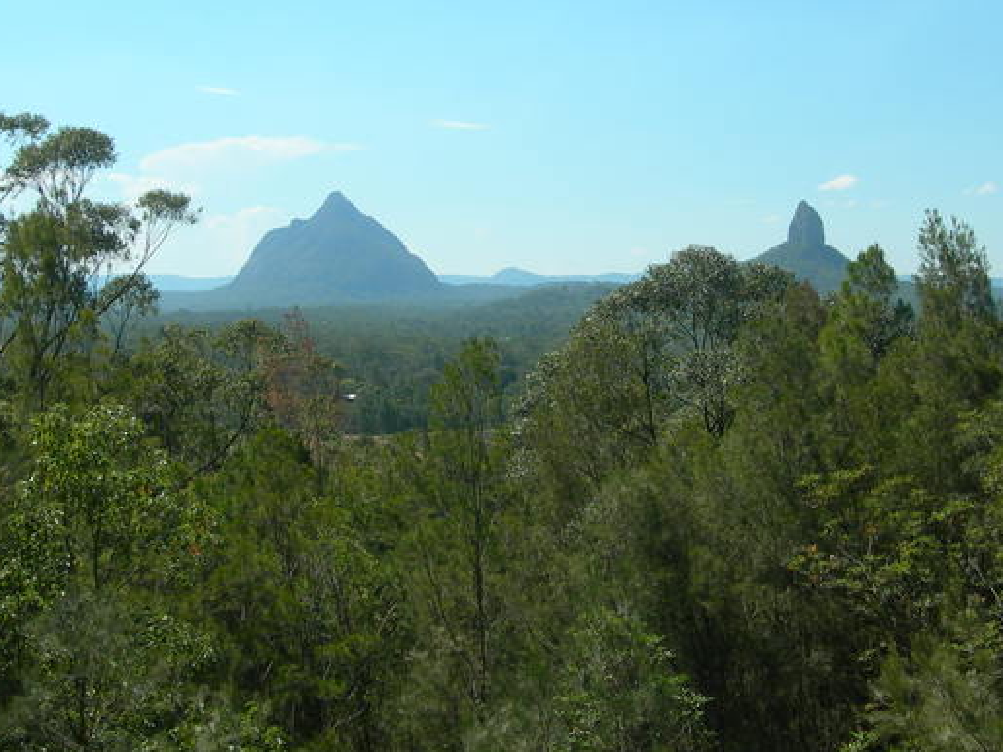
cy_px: 267
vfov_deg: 24.7
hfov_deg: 32.7
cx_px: 569
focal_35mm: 59
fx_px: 1709
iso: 50
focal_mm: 7.8
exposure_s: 1/704
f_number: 4.8
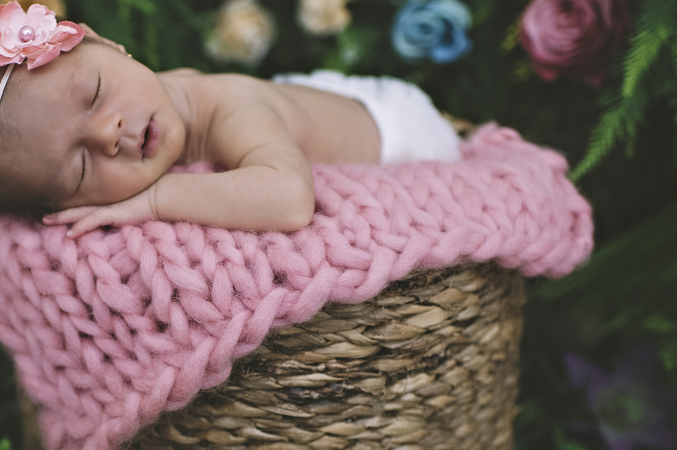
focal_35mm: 62
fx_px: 1165
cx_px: 139
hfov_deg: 31.6
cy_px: 290
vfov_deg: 21.8
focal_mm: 35
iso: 320
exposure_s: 1/160
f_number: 2.2
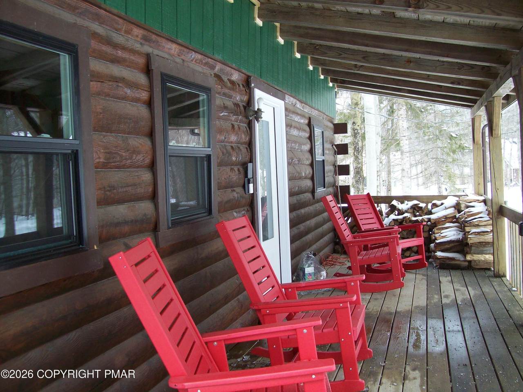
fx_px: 544
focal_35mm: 36
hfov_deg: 51.4
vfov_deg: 39.7
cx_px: 262
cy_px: 196
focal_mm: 6
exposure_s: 1/116
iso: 80
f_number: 2.7
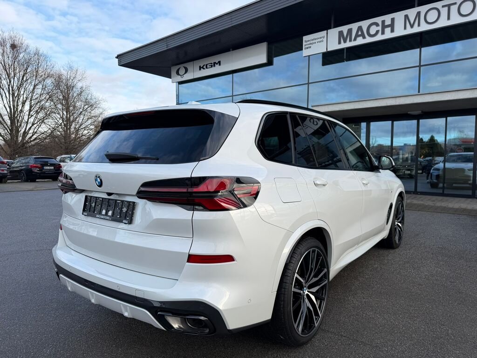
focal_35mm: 24
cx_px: 238
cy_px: 179
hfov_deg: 71.6
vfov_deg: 56.8
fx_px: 331
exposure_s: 1/1174
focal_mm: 6.76
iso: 80
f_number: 1.78
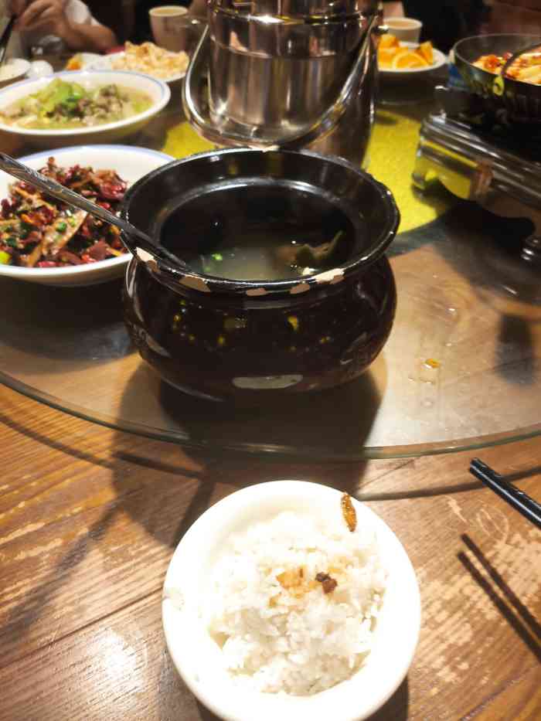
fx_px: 542
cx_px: 270
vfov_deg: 67.3
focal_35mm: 26
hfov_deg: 53.1
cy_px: 360
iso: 216
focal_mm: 4.77
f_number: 1.75
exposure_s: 1/33
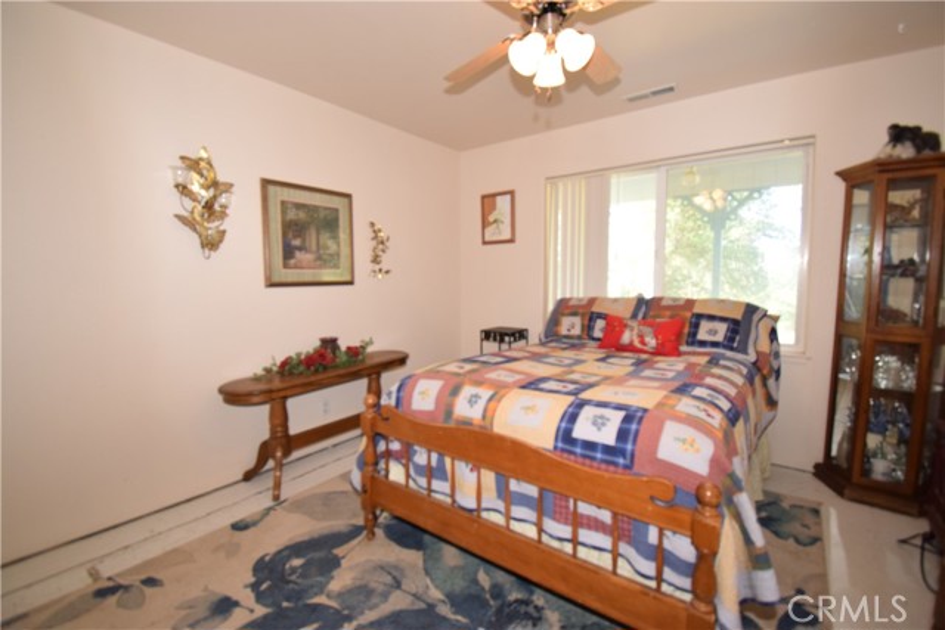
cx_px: 472
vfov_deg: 77.4
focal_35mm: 15
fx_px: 394
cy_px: 315
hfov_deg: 100.4
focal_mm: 10
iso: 800
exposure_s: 1/100
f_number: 5
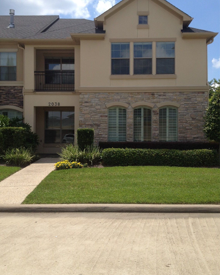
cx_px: 109
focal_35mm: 37
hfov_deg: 40.1
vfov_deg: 49.0
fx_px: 301
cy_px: 130
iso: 50
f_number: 2.4
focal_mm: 4.28
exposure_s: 1/1842
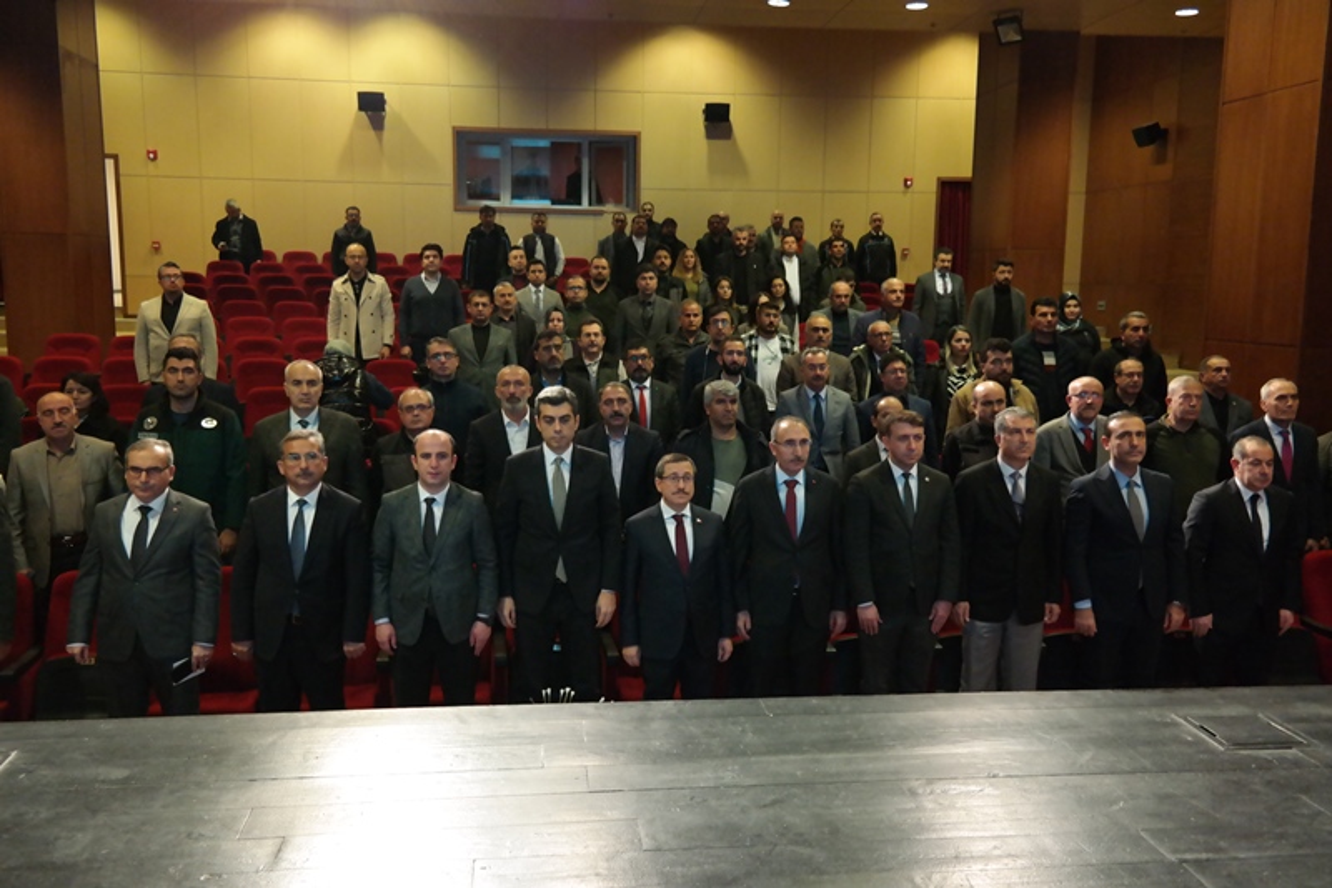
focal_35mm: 29
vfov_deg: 44.9
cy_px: 444
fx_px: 1073
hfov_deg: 63.7
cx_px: 666
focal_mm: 19
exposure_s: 1/30
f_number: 3.5
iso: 3200
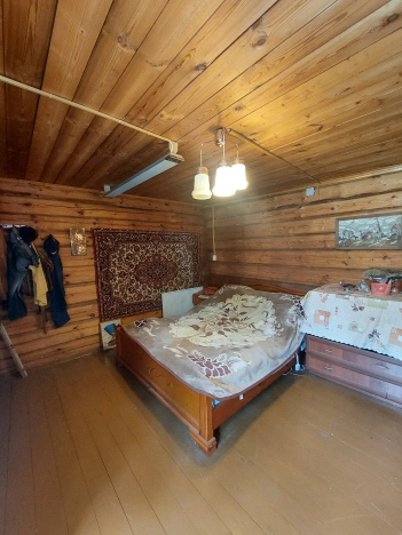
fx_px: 201
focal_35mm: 13
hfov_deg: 89.9
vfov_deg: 106.2
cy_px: 268
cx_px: 201
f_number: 2.2
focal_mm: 1.74
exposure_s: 1/25
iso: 400
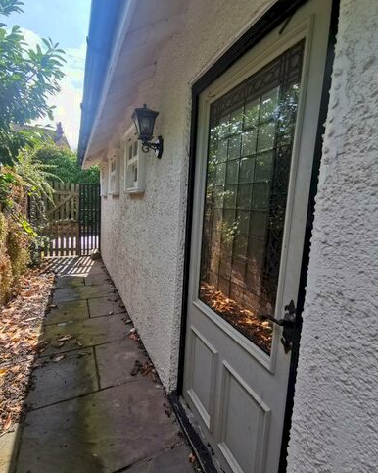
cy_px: 235
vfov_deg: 89.6
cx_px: 190
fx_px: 238
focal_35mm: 17
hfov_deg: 77.0
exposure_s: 1/394
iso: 50
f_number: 2.2
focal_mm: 2.35
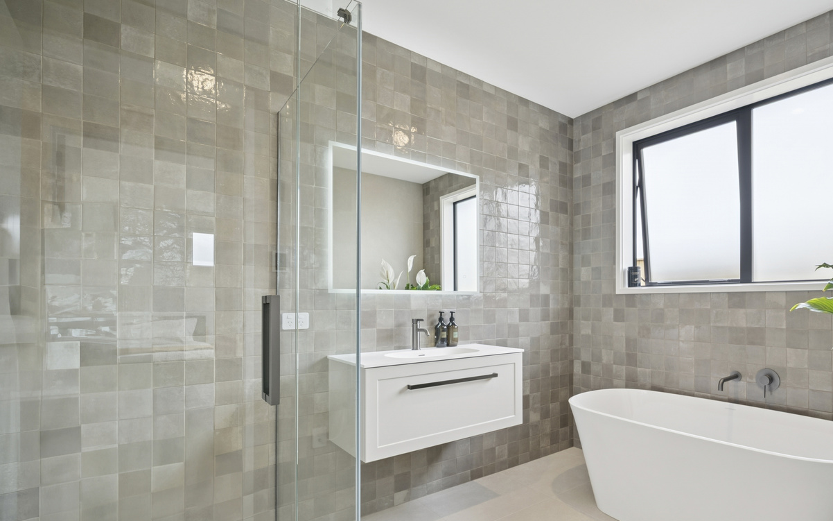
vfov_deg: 62.1
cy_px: 287
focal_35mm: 19
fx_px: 431
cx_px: 521
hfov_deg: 86.3
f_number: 9
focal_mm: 14
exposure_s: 1/50
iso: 400
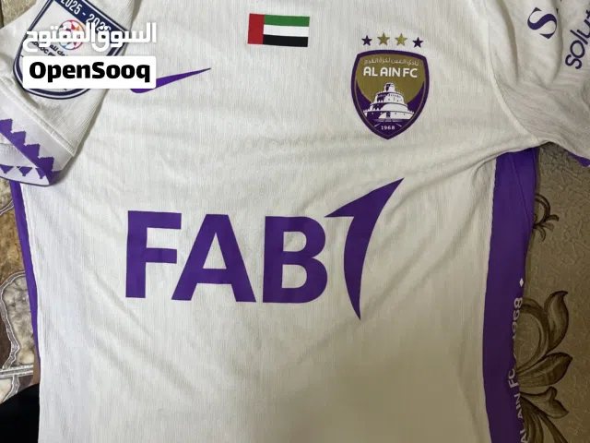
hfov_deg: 69.4
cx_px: 295
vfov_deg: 54.9
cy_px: 222
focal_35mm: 25
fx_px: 426
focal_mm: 5.1
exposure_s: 1/100
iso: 125
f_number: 1.6
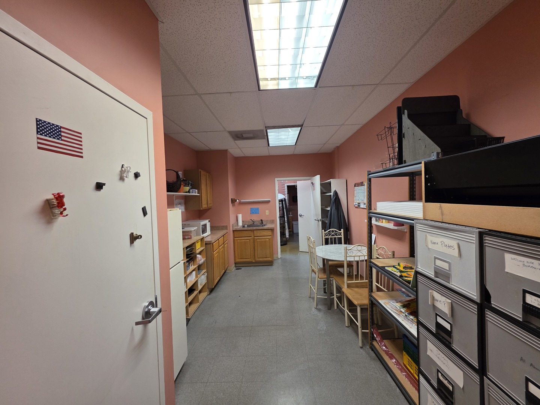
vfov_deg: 89.9
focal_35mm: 13
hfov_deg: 106.2
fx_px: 203
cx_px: 270
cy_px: 202
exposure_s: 1/120
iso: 160
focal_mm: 2.2
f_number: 1.9
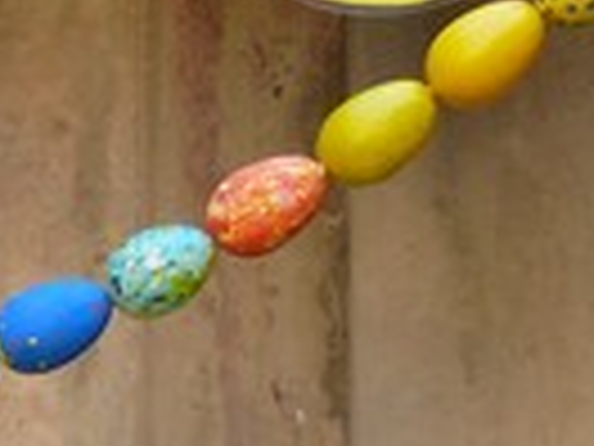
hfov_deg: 7.2
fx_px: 4599
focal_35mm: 268
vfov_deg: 5.5
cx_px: -410
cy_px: 811
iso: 100
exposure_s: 1/40
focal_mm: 10
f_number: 3.2
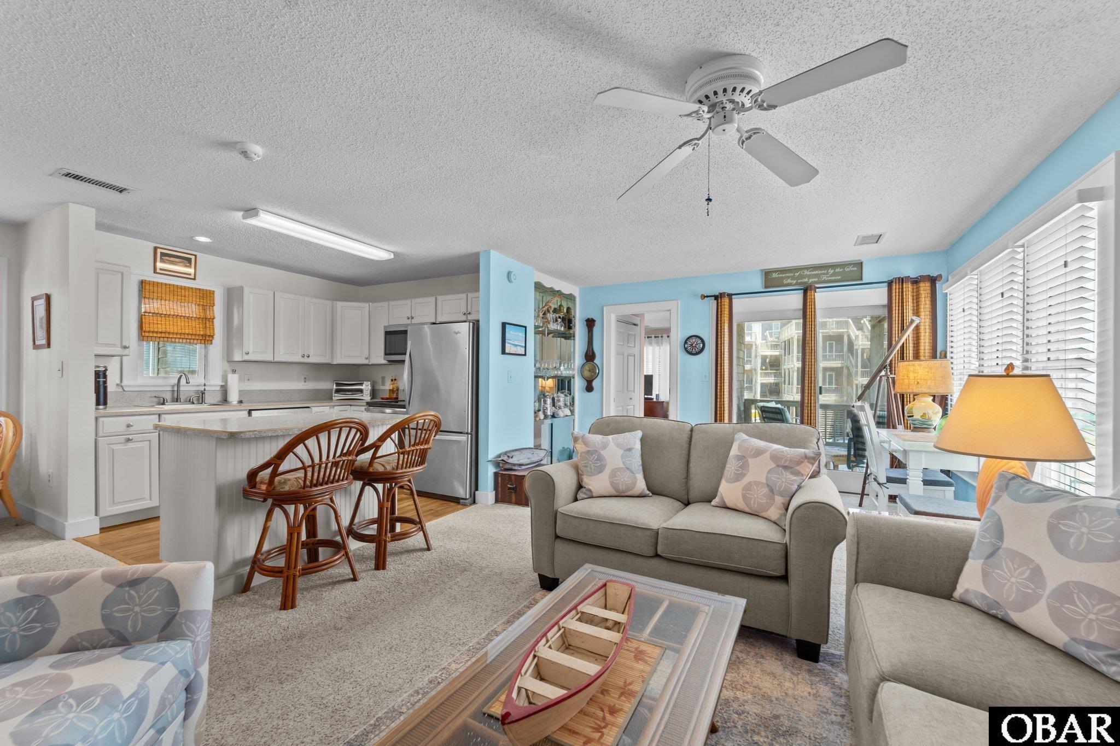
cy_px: 373
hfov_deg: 104.3
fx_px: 435
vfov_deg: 81.2
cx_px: 560
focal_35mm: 14
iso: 100
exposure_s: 1/1.67
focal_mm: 14
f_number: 8
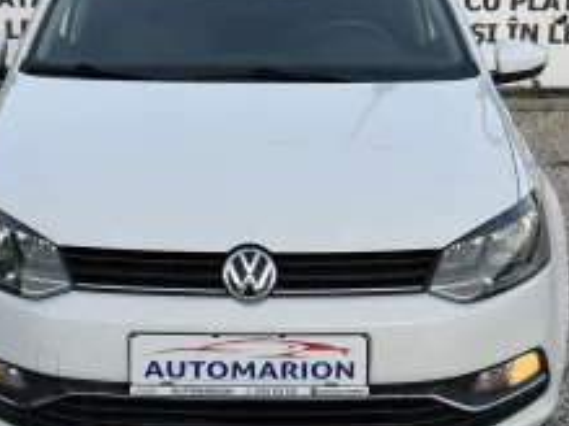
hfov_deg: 24.7
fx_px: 1298
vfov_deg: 18.6
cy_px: 192
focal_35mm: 79
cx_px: 236
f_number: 1.78
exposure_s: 1/583
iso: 64
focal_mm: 6.76
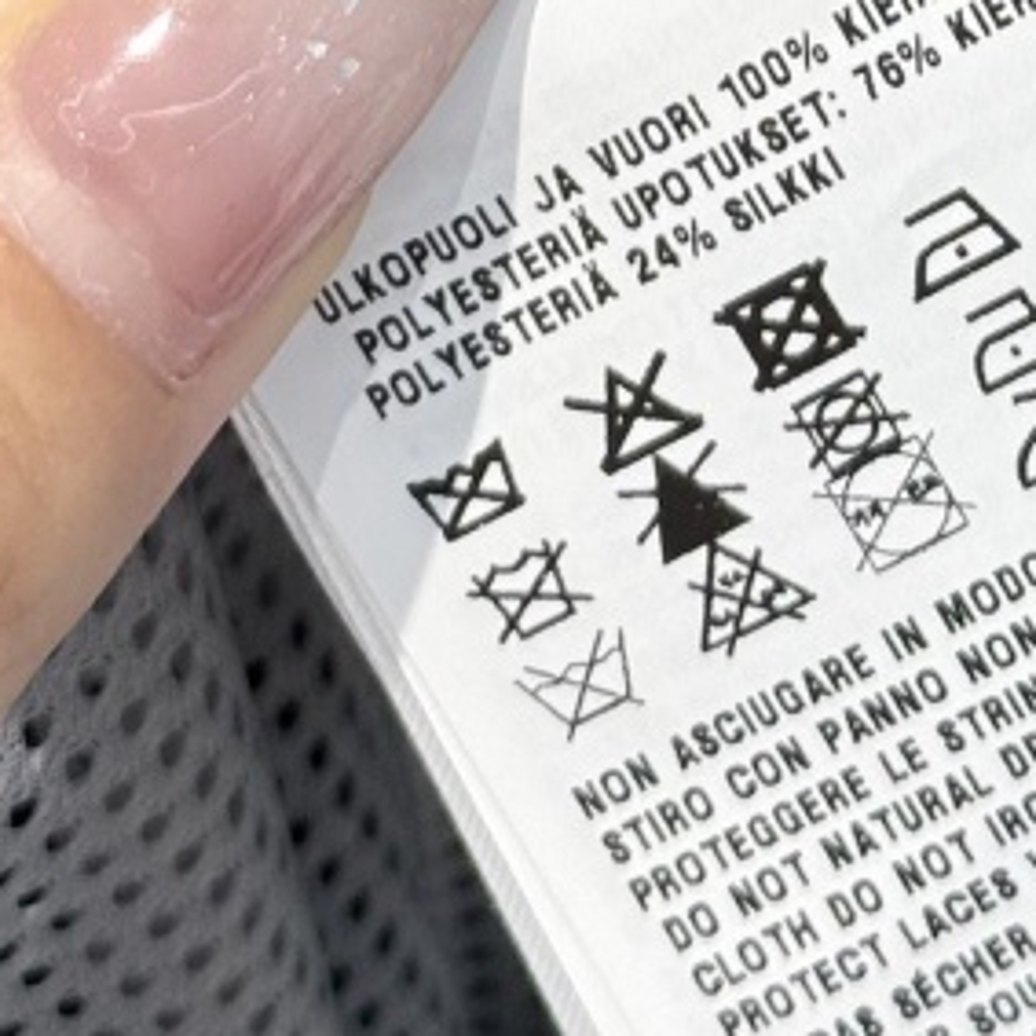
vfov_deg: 7.8
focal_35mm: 216
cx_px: 699
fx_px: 7314
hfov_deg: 8.1
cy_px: -915
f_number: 1.78
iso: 50
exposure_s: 1/100
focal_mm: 6.76
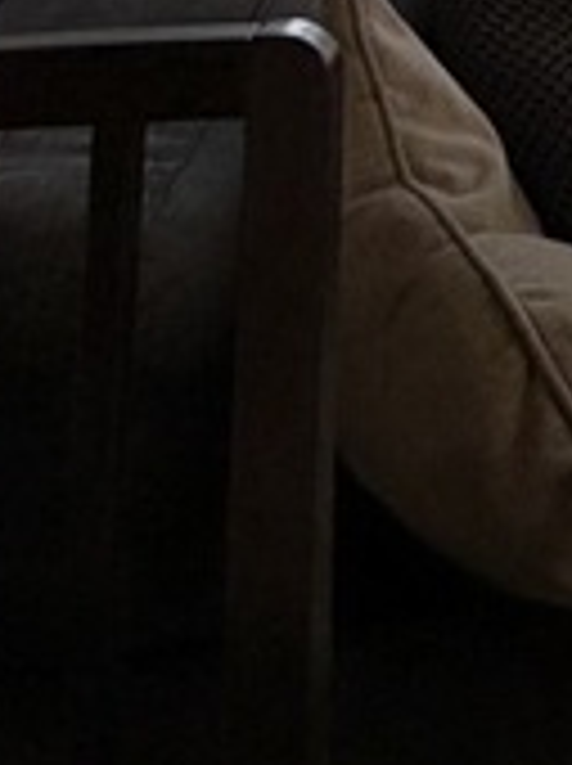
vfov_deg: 16.1
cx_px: 1252
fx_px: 1966
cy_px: -842
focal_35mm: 89
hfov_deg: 13.4
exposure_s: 1/323
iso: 50
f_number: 2.2
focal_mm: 2.22
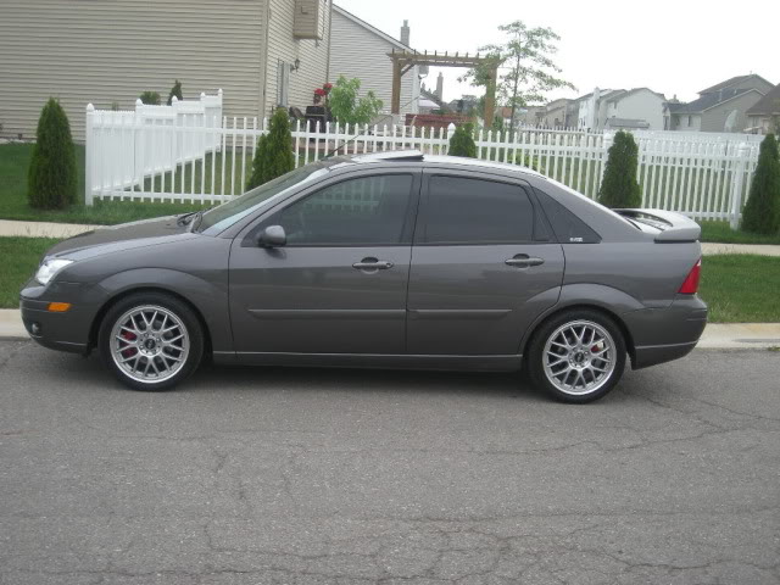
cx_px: 390
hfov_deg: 38.9
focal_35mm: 49
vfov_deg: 29.7
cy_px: 292
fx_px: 1104
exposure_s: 1/46.7
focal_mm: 7.9
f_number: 3.2
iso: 86
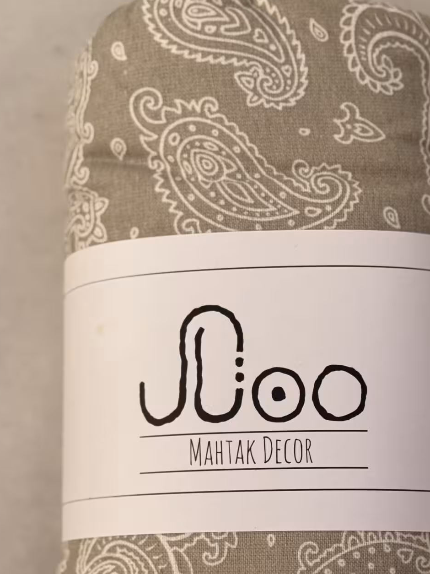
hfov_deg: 15.1
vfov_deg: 19.8
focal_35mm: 98
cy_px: 449
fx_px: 1624
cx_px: 265
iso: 64
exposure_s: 1/1724
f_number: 1.78
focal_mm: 6.76
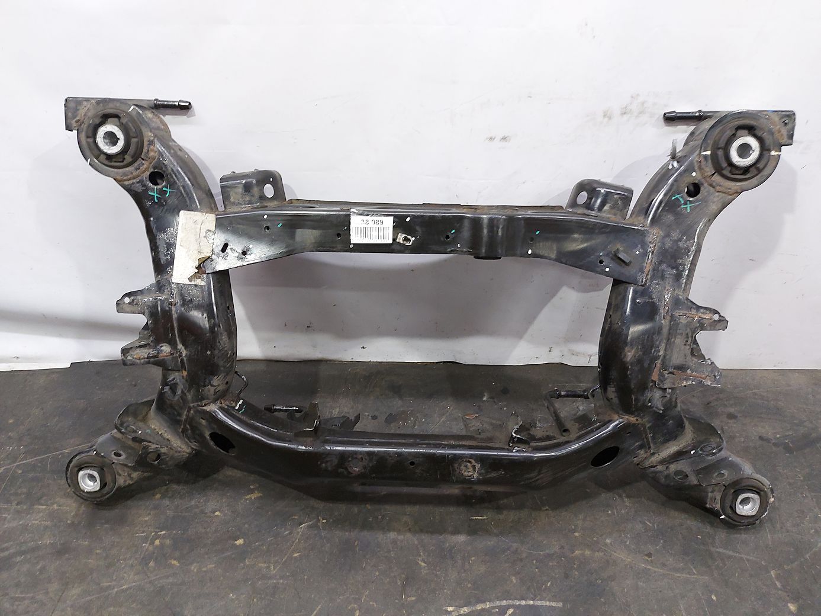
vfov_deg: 56.8
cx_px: 410
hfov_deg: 71.6
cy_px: 308
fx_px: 569
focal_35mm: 24
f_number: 1.8
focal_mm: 5.23
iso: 200
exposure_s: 1/50
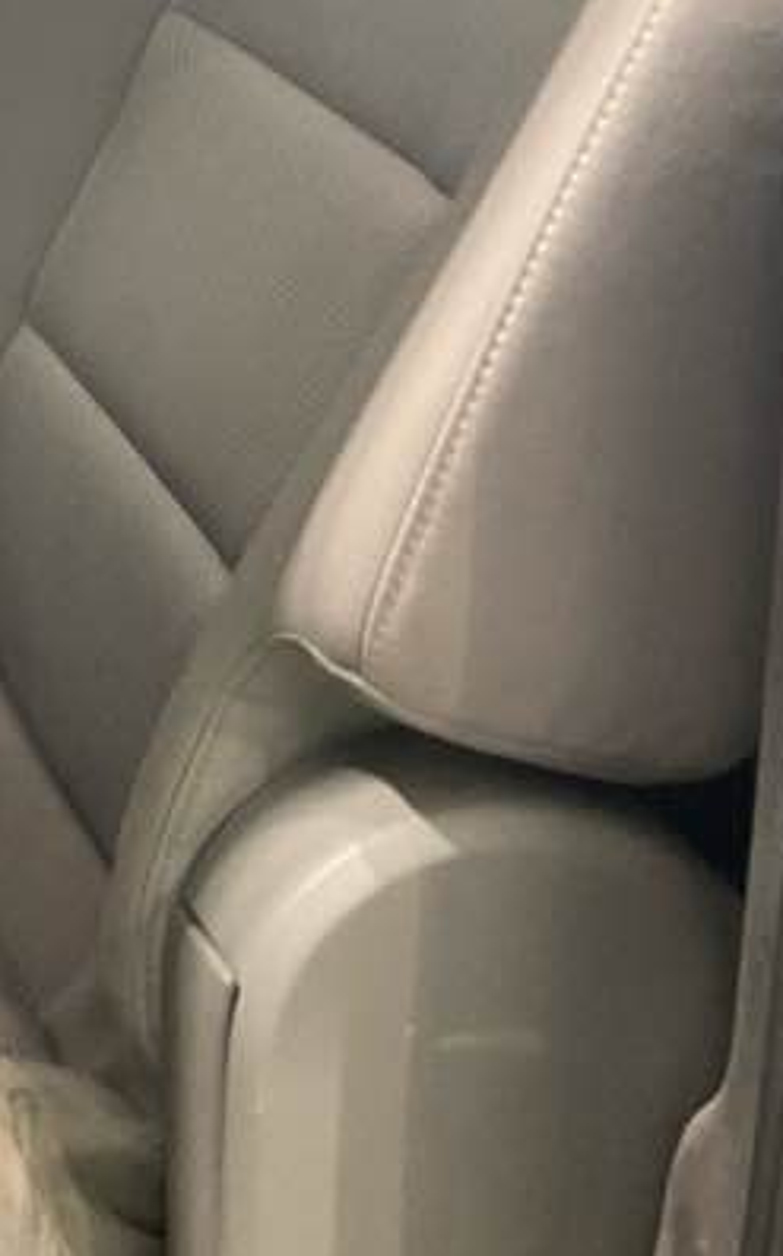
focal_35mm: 88
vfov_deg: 22.4
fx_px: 3009
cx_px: -797
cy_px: -76
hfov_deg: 12.9
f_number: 1.8
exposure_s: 1/30
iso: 250
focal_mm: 3
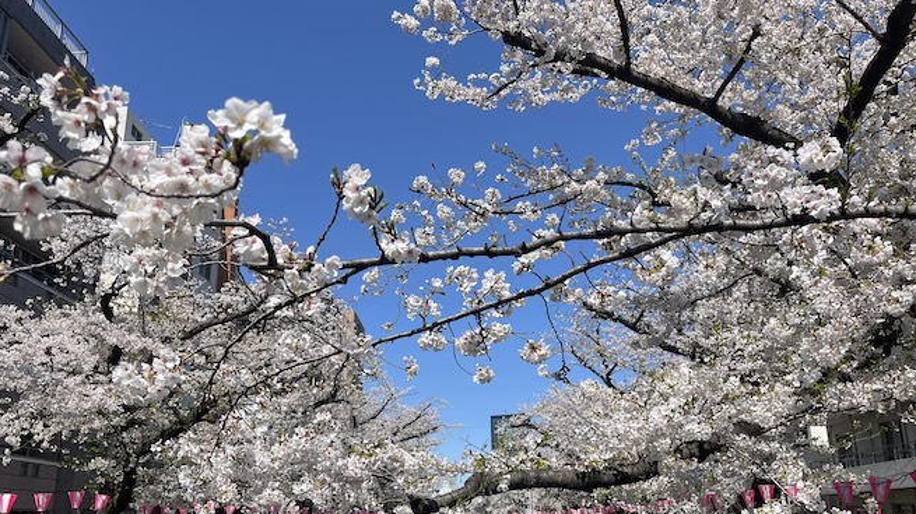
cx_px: 463
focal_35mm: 29
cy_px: 335
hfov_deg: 66.1
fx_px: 704
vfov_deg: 39.8
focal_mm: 5.1
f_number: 1.6
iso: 50
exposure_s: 1/3623
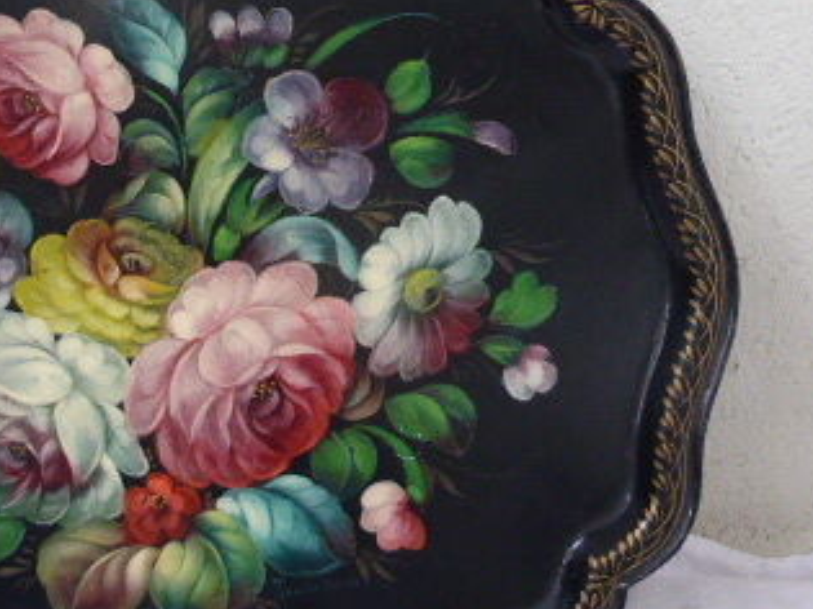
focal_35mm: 63
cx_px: 274
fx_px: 1479
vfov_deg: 23.3
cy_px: 302
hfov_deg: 30.5
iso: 320
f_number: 3.6
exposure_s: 1/60
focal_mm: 5.4
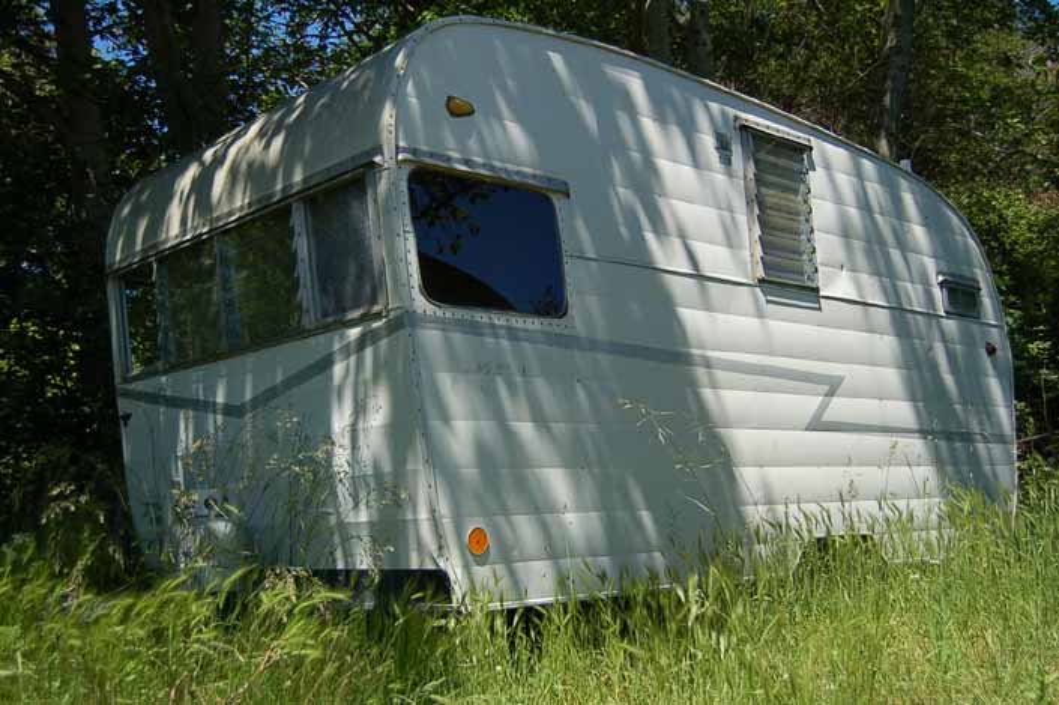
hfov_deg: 49.6
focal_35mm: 39
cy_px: 352
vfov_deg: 34.2
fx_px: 1146
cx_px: 530
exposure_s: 1/1250
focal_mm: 26
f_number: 4.2
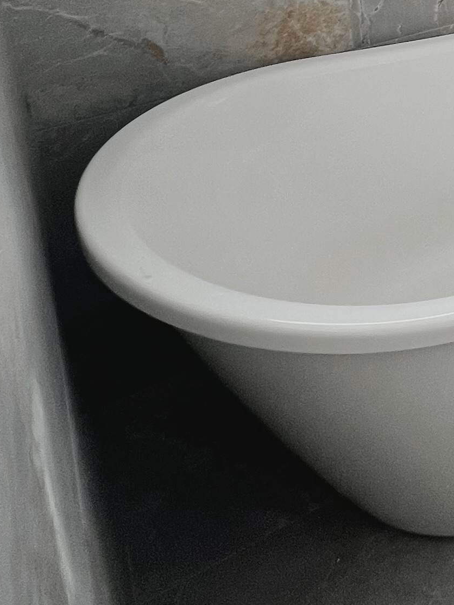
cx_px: 694
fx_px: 822
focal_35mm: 47
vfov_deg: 34.7
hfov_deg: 23.9
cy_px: -63
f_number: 1.8
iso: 64
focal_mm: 1.57
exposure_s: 1/99
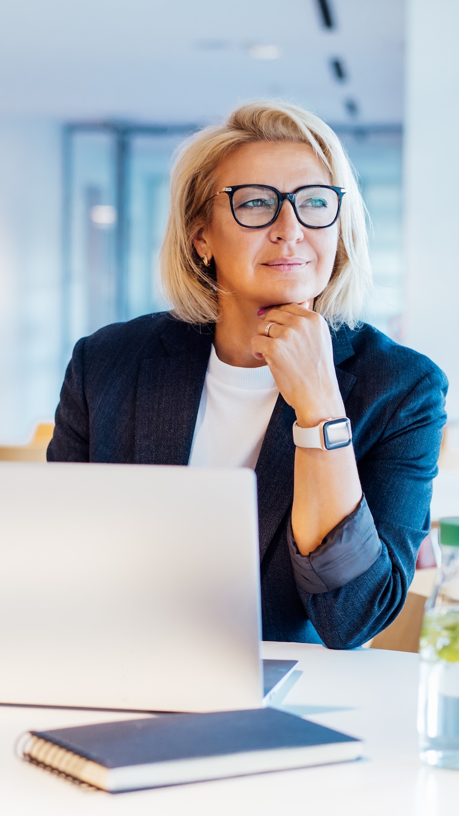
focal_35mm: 87
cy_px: 410
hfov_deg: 13.9
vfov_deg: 24.5
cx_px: 271
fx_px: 1882
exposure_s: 1/160
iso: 800
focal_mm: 55
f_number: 2.5
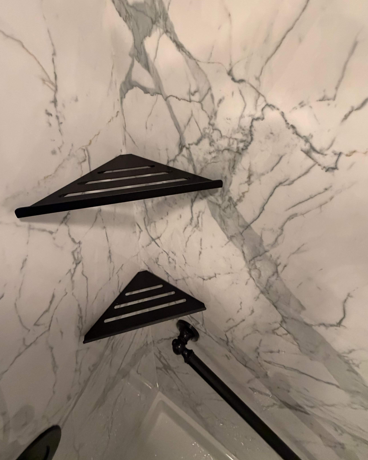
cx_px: 186
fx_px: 231
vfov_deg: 88.0
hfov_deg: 77.0
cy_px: 174
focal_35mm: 17
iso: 640
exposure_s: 1/60
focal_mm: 2.22
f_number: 2.2
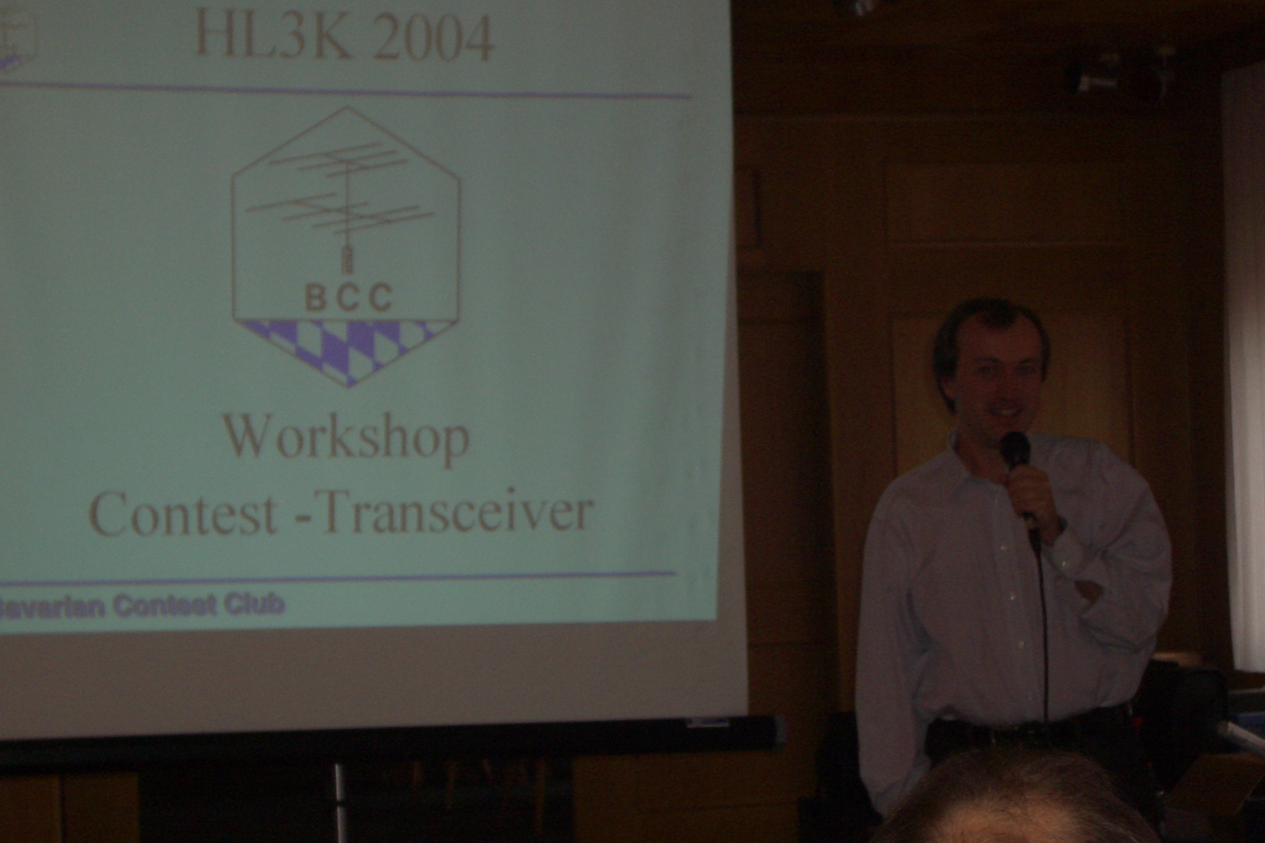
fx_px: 3232
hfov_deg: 22.1
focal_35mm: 92
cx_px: 633
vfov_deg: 14.9
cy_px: 384
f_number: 4.4
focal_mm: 14.6
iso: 100
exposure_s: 1/60
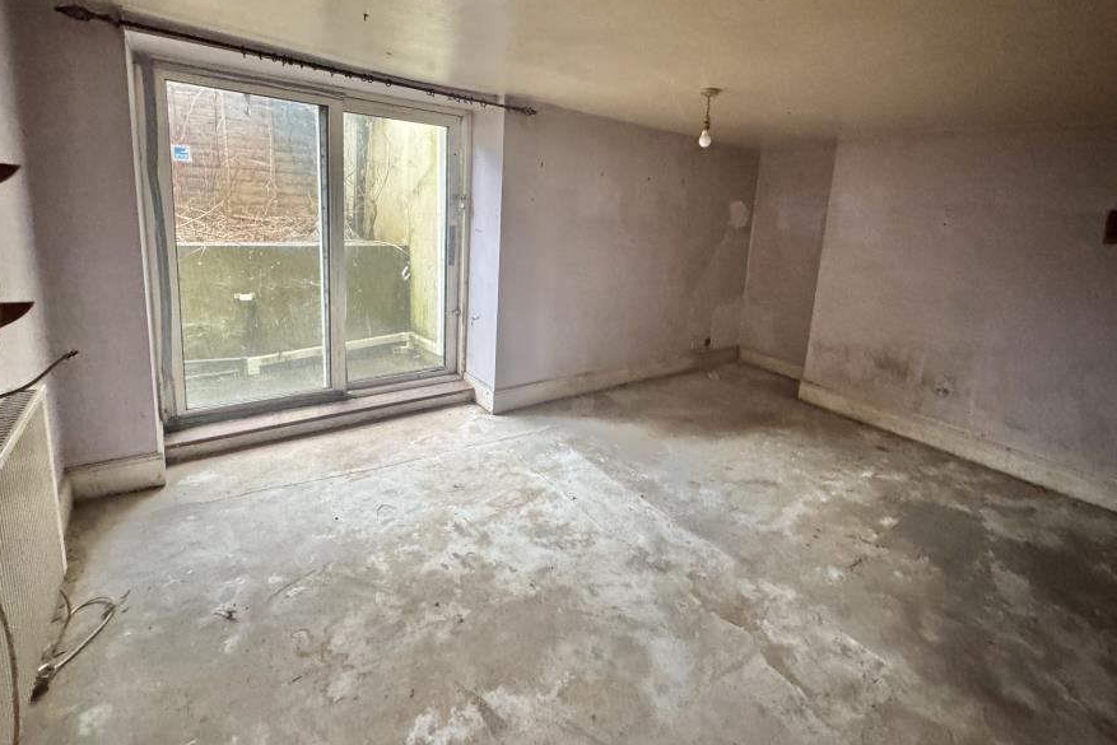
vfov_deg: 69.7
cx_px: 597
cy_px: 298
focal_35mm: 17
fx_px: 528
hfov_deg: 93.1
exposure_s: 1/60
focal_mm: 2.22
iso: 800
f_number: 2.2
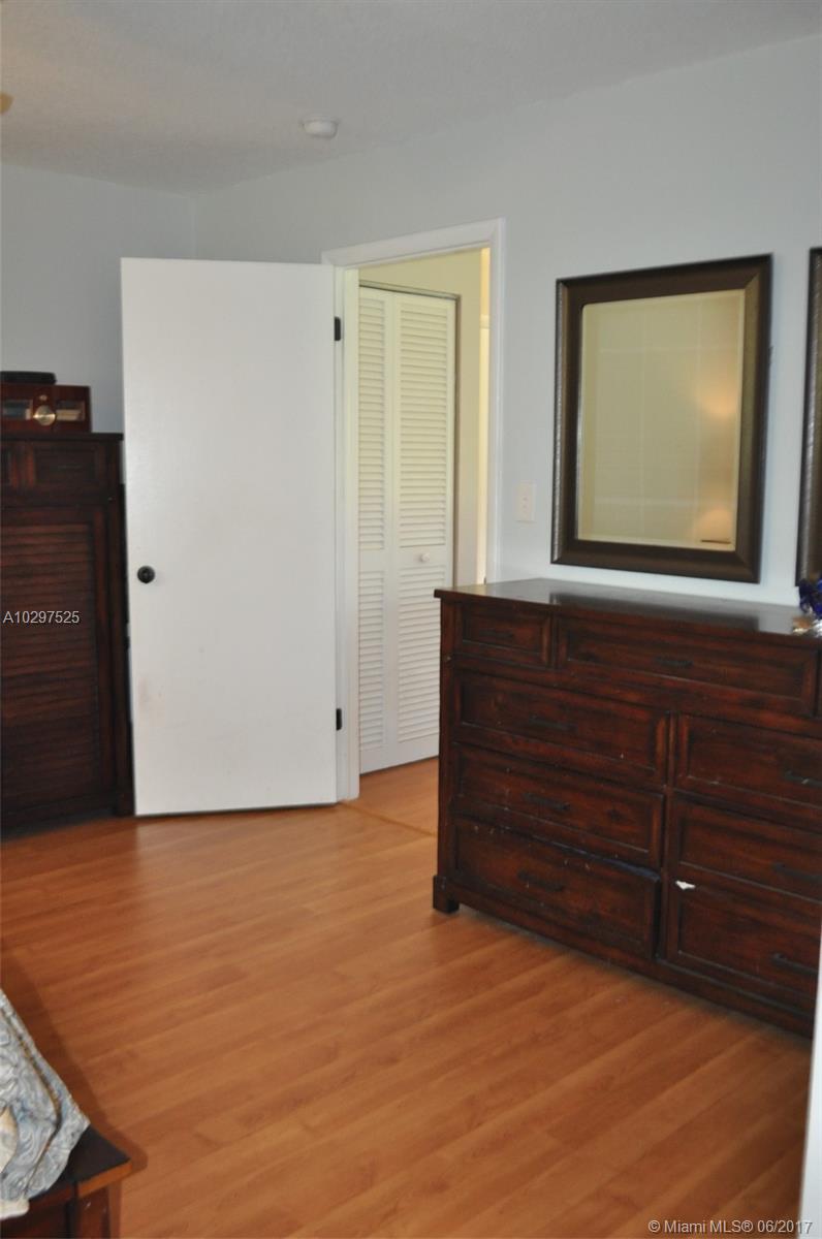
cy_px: 620
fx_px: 1134
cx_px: 411
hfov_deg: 39.8
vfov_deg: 57.3
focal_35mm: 33
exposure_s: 1/60
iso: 800
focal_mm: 22
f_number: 3.8
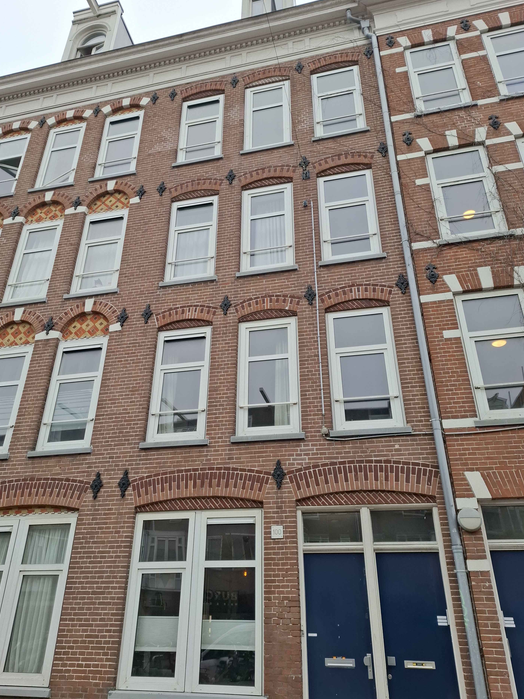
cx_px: 253
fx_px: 505
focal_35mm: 25
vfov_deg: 69.4
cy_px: 338
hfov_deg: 54.9
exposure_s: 1/672
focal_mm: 5.54
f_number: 1.8
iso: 50
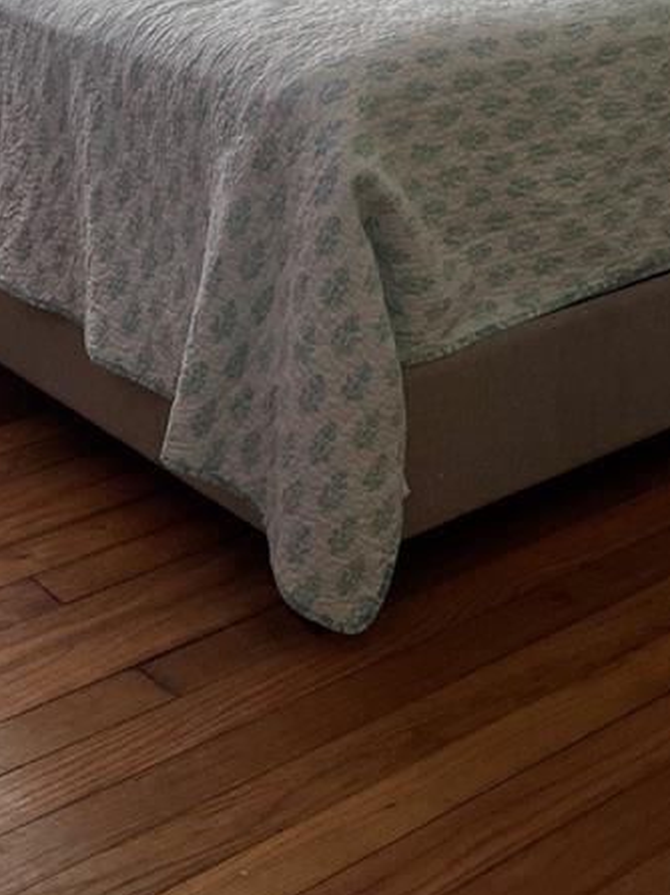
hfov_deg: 21.0
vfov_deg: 25.5
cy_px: -120
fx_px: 1808
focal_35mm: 70
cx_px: 351
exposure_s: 1/60
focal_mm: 4.25
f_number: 1.8
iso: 250
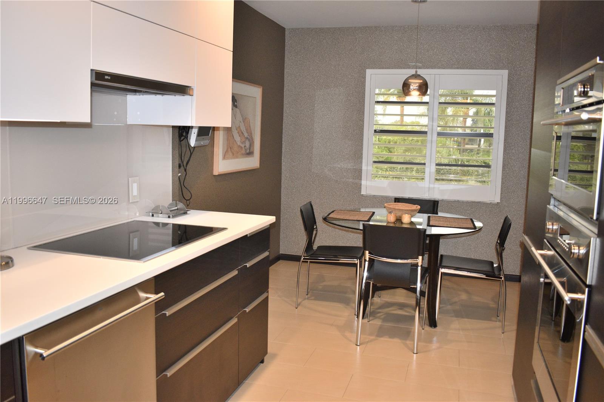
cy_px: 201
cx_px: 302
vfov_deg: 41.7
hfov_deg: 59.5
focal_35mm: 32
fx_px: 528
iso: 800
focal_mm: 21
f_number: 3.8
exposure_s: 1/160
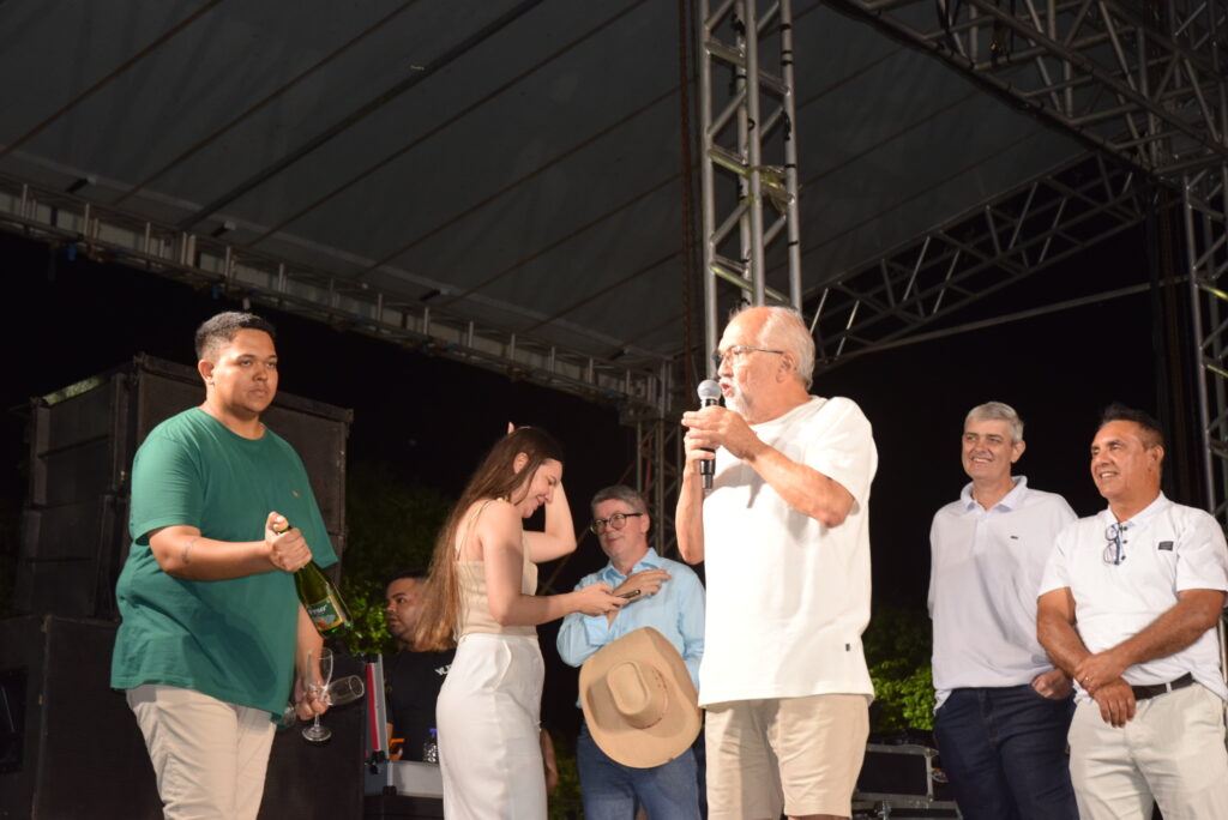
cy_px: 410
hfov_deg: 33.4
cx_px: 614
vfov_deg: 22.7
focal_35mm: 60
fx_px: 2048
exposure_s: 1/80
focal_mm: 40
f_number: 4.5
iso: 800
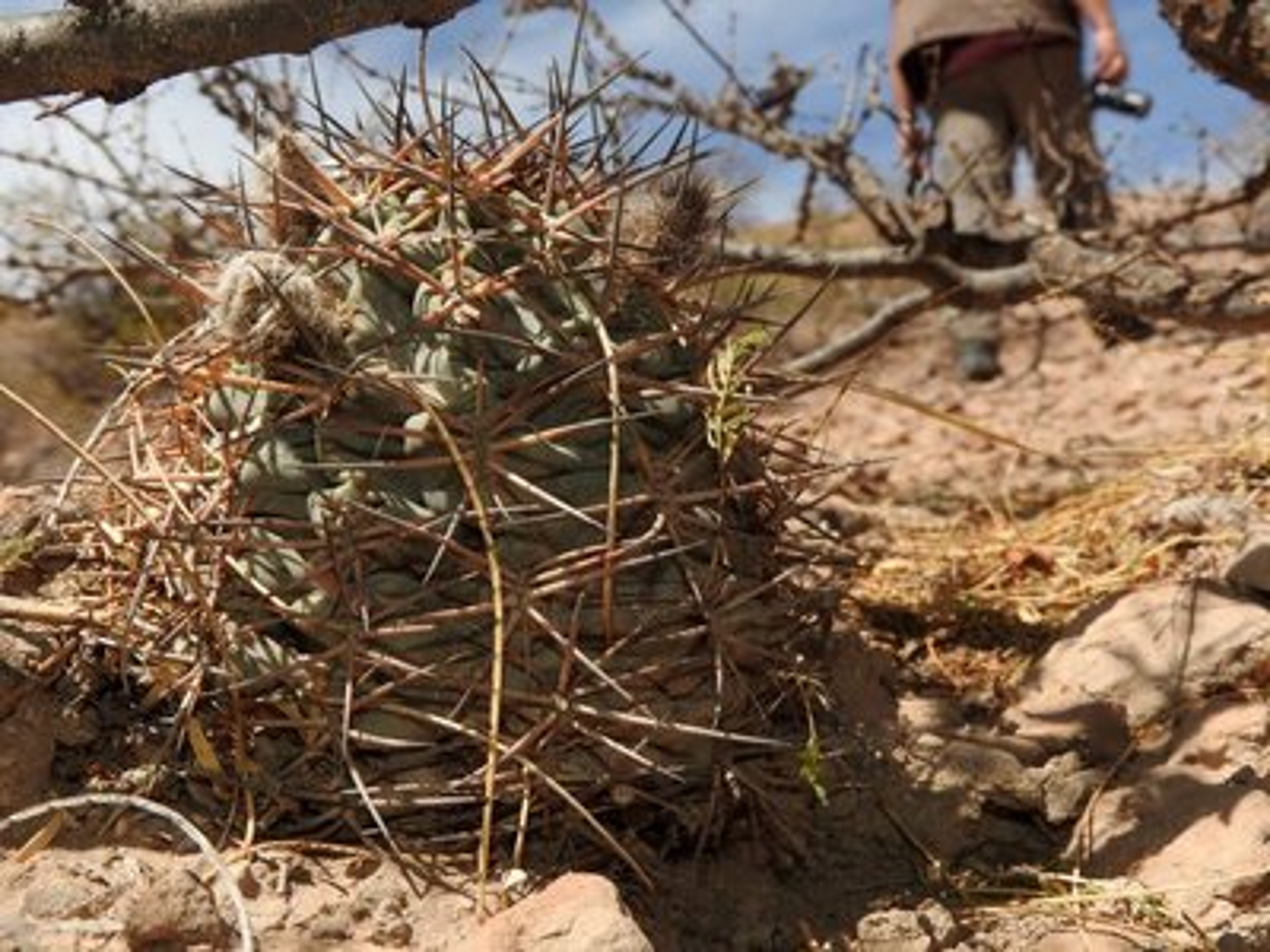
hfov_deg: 46.8
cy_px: 476
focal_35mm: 40
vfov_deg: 36.0
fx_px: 1468
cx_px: 635
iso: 100
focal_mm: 7.2
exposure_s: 1/800
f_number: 5.3
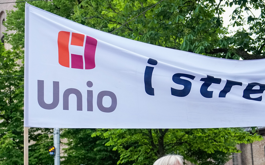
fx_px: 506
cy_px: 147
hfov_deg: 29.4
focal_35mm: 70
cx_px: 147
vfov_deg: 18.3
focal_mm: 30
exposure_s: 1/800
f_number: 2.8
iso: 2000
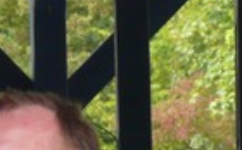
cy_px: 431
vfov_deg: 1.6
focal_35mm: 802
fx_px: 5281
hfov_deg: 2.6
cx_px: -162
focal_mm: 23.1
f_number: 4.8
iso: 100
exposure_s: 1/60
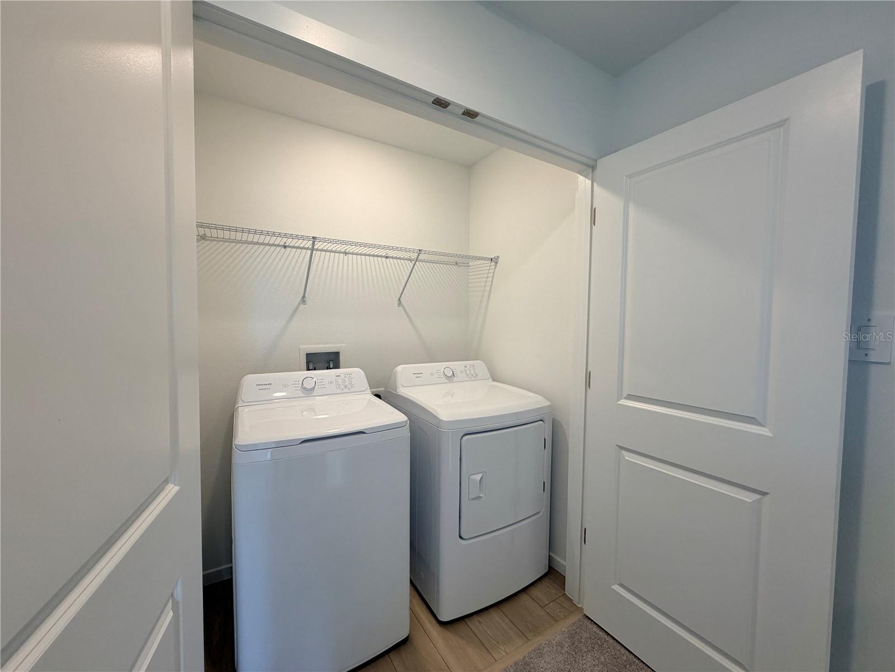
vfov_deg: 85.7
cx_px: 448
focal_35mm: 14
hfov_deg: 102.1
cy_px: 336
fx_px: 362
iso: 125
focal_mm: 2.22
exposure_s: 1/120
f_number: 2.2
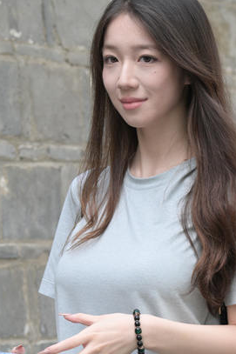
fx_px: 2775
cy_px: 433
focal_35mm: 282
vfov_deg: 7.2
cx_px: 248
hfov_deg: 4.9
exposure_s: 1/500
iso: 250
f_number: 3.5
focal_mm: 85
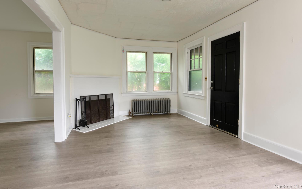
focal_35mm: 21
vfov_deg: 57.2
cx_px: 150
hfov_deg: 82.3
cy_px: 86
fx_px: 173
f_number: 13
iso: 100
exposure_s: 1.6
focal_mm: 20
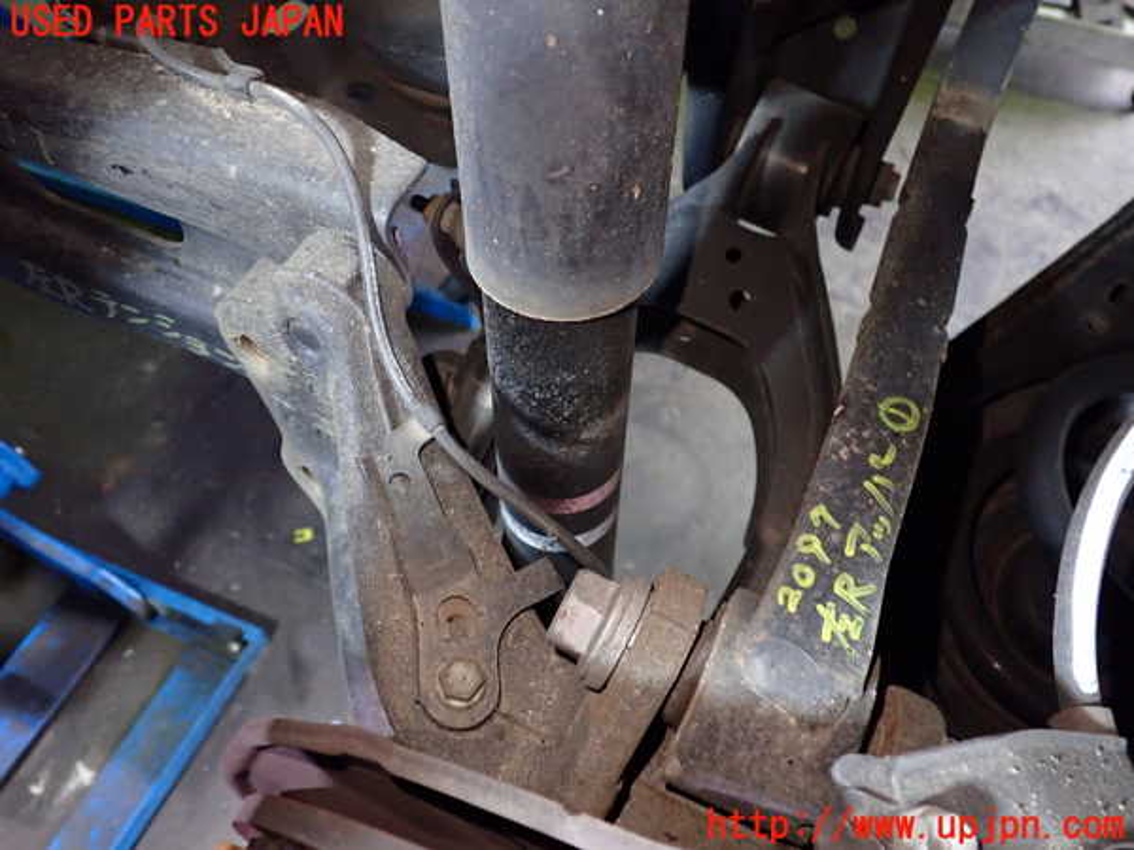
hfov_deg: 60.0
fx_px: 983
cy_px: 425
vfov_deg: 46.8
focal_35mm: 30
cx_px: 567
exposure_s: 1/30
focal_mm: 5.4
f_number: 2.3
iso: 640
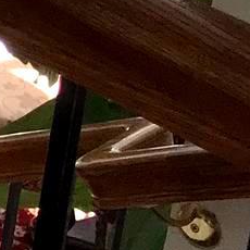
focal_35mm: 220
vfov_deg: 7.5
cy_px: -328
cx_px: -654
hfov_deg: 6.7
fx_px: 1798
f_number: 1.8
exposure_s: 1/120
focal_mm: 3.99
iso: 40
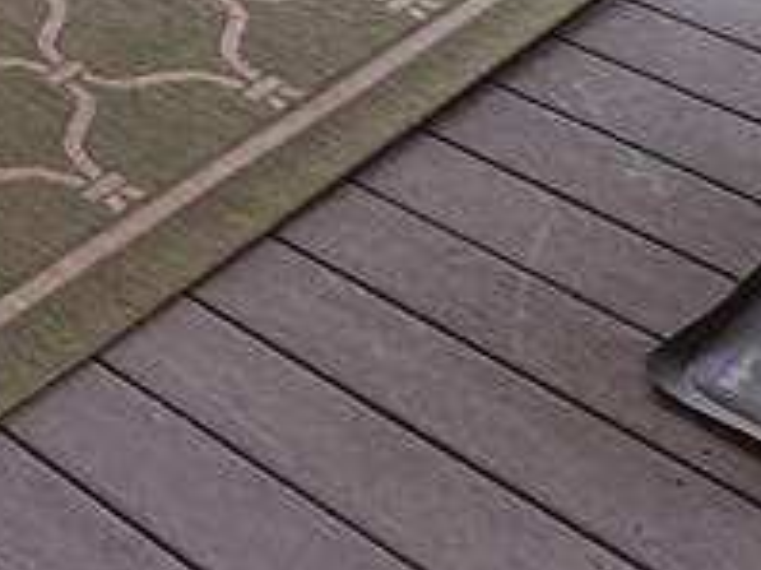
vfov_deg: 13.8
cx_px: -730
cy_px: -589
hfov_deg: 16.8
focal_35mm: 90
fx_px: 1977
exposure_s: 1/219
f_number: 2.2
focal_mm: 2.22
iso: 40
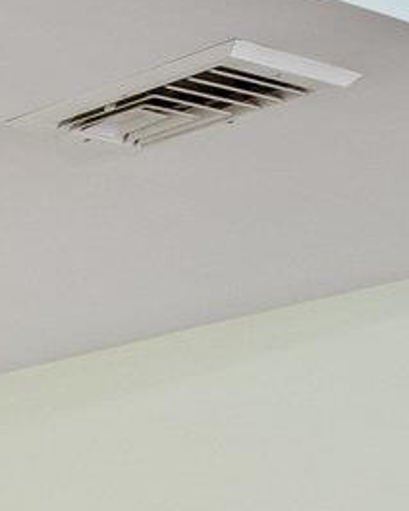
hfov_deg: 8.6
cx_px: -1132
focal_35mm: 109
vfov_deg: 16.0
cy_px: 793
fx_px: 1649
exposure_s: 1/10
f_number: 5.6
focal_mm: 16
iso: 640
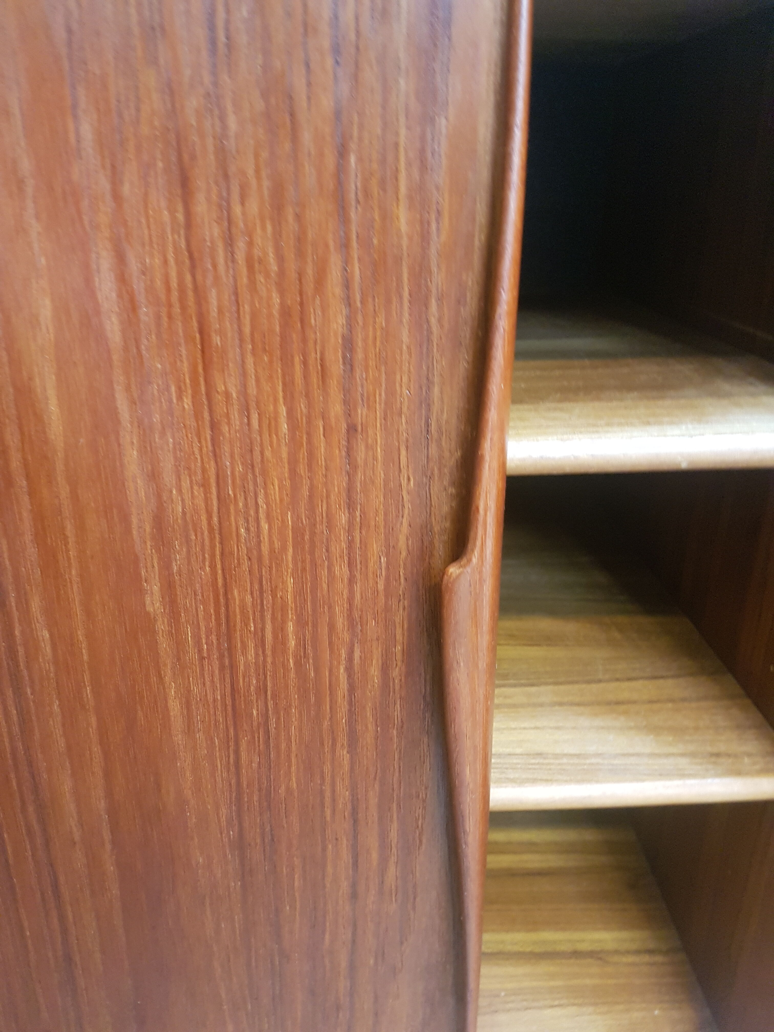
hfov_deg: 53.1
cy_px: 516
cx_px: 387
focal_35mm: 26
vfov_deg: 67.3
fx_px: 775
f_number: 1.7
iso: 250
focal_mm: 4.2
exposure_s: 1/13
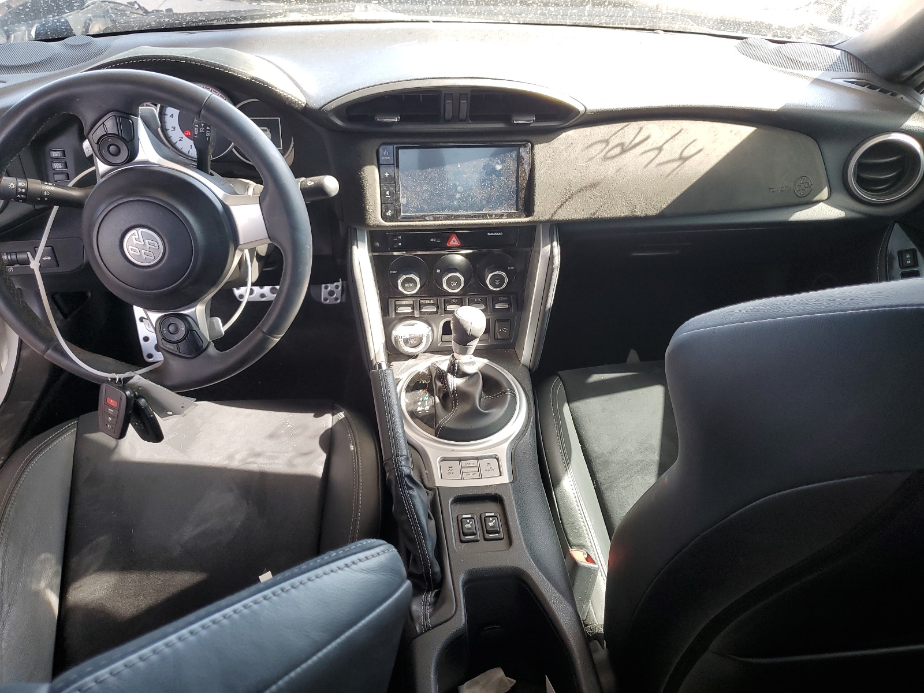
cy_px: 346
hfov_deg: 67.3
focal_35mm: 26
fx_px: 694
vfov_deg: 53.1
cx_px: 462
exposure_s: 1/120
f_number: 1.5
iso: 58
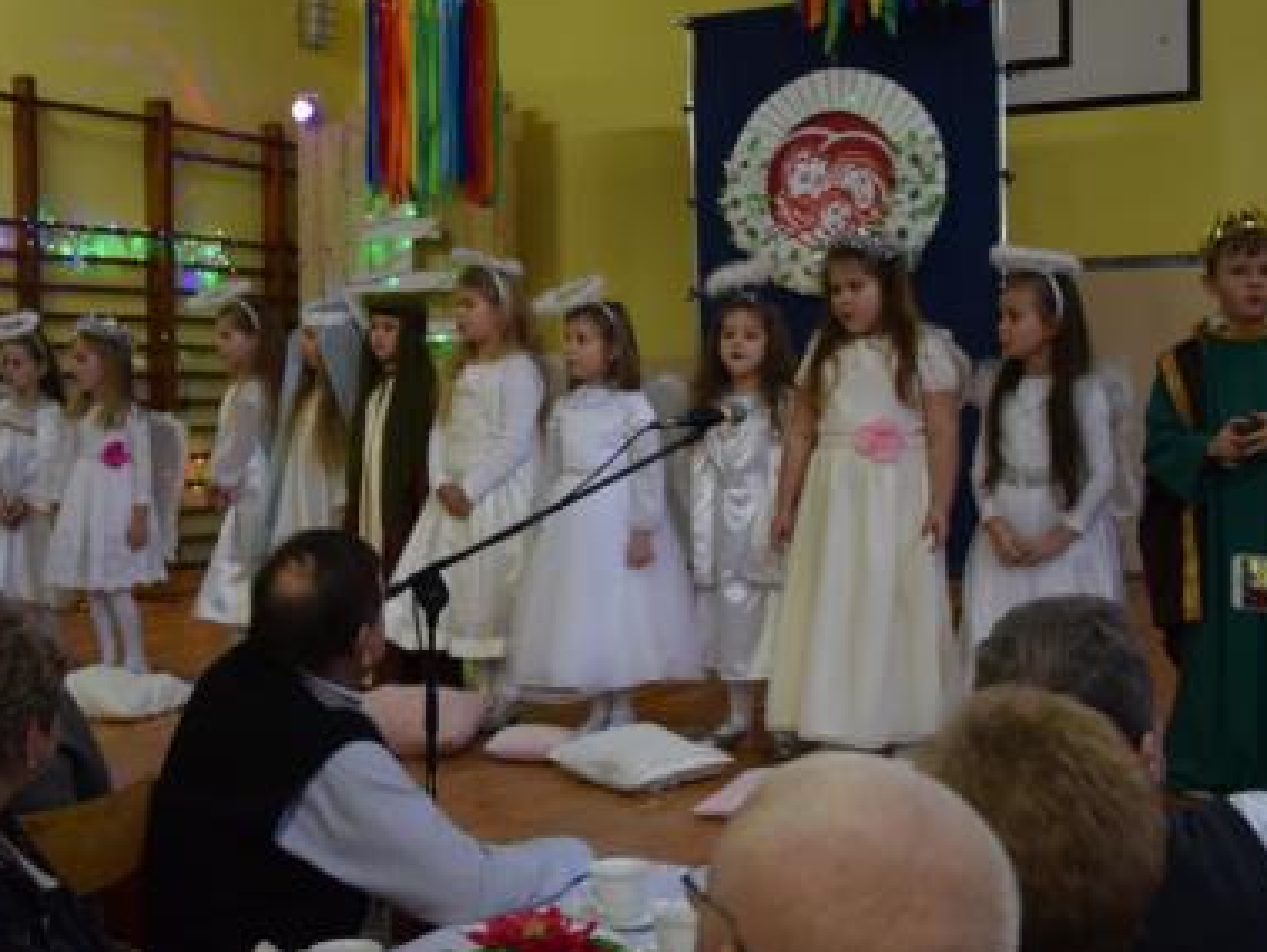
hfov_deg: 39.8
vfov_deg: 30.5
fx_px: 1745
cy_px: 431
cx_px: 540
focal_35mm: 48
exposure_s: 1/60
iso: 1800
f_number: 4
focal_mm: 25
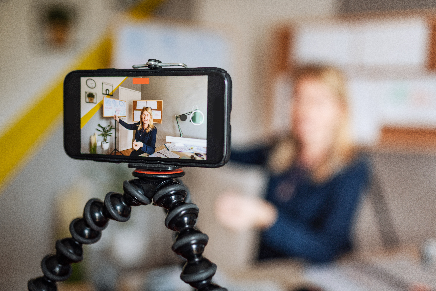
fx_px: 424
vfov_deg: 37.9
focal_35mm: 35
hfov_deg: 54.4
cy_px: 146
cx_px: 218
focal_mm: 35
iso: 250
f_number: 1.8
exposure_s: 1/200
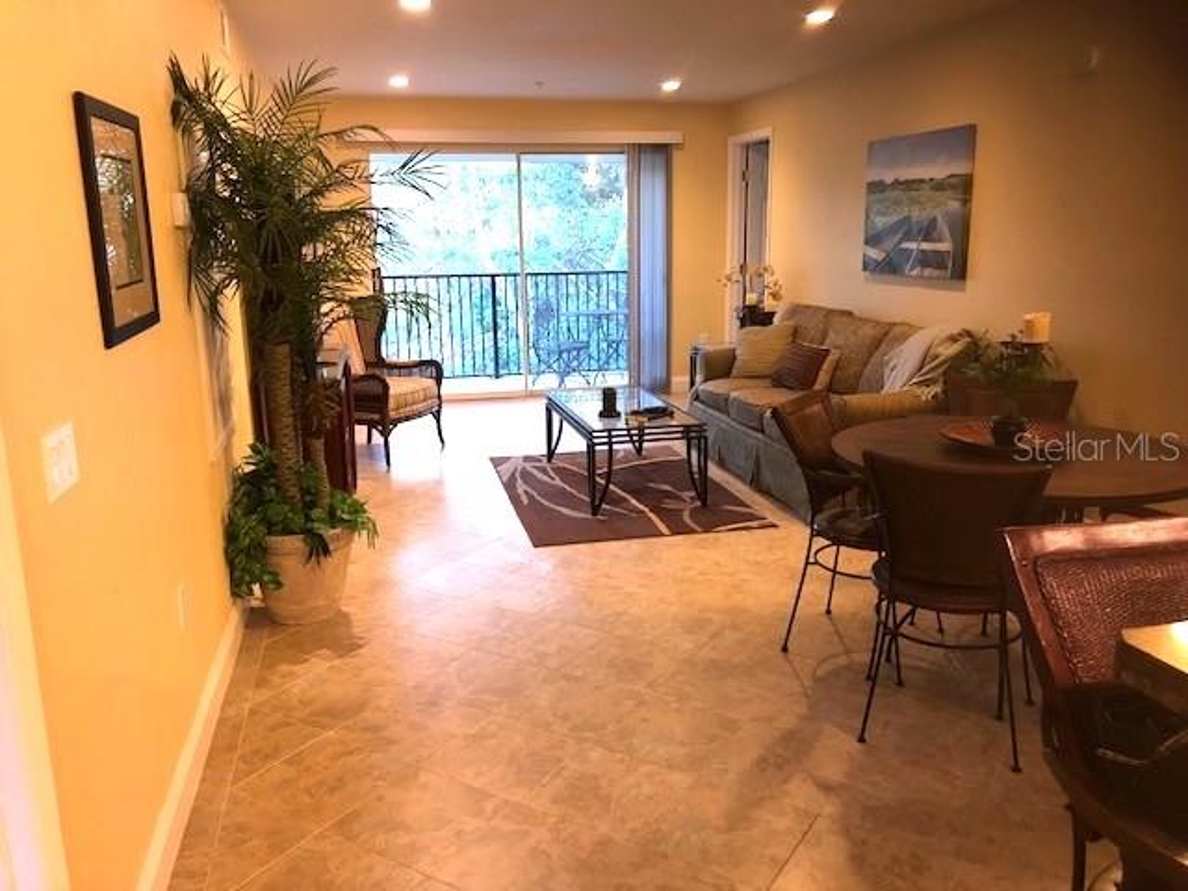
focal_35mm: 29
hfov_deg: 61.7
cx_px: 594
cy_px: 446
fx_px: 995
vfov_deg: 48.2
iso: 100
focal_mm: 3.99
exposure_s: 1/9
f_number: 1.8
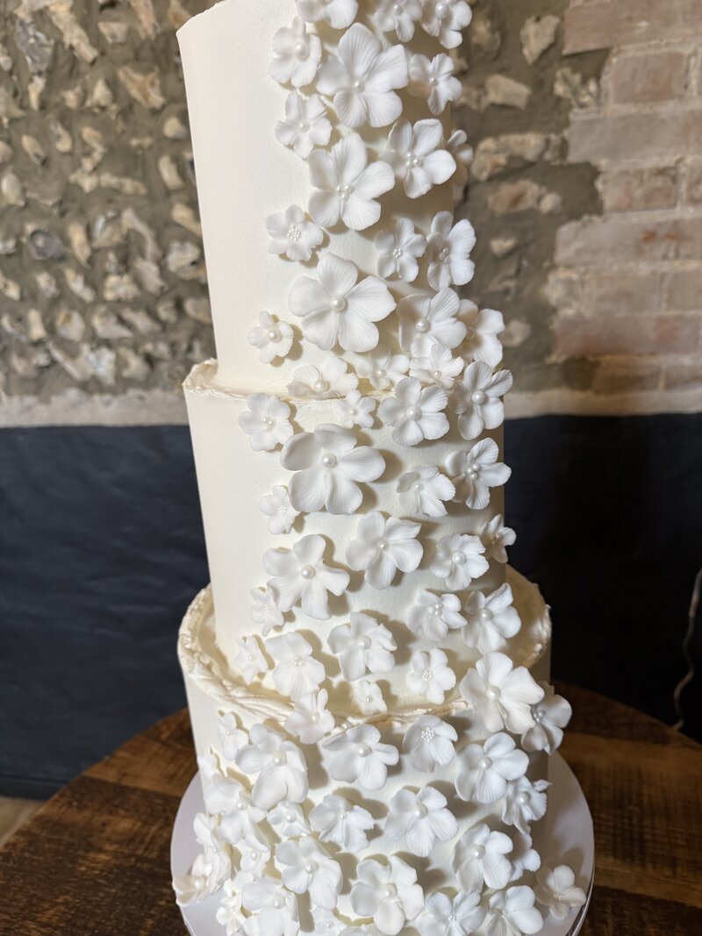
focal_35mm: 24
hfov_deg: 56.8
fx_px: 649
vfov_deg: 71.6
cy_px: 468
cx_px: 351
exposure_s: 1/50
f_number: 1.78
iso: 250
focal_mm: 6.76
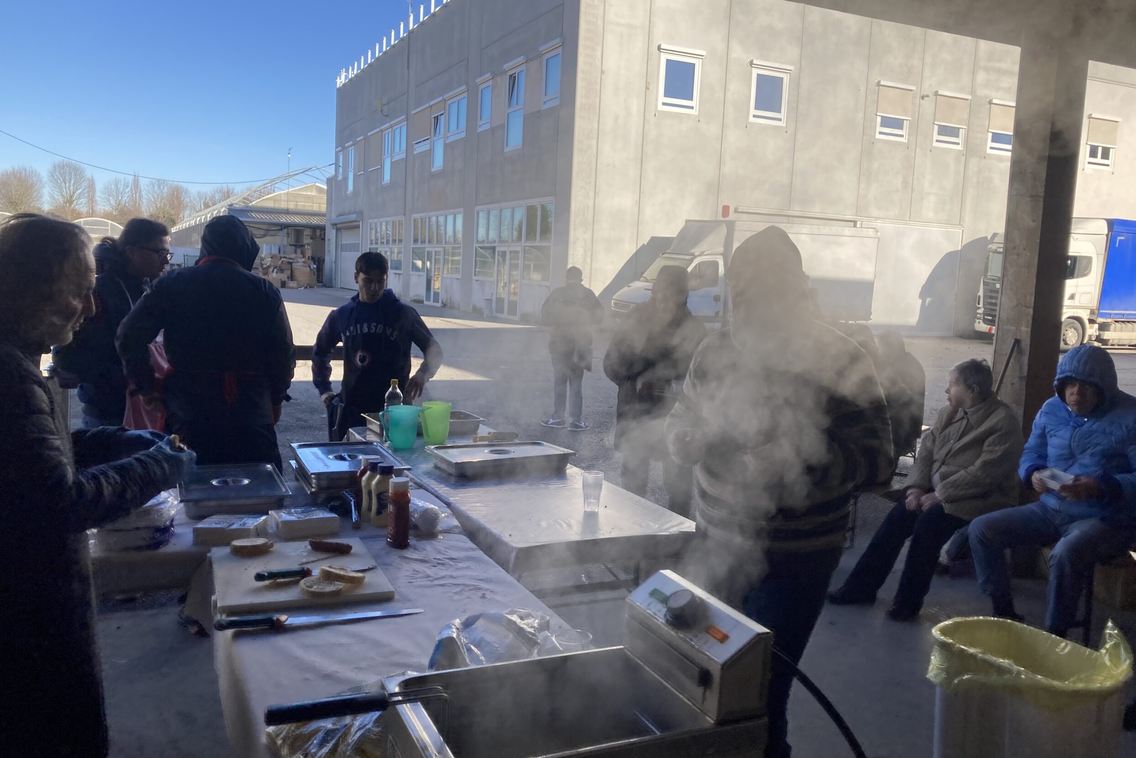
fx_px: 947
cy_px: 386
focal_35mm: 30
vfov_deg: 43.6
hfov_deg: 61.9
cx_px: 581
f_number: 1.8
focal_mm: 3.99
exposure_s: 1/1143
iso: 20
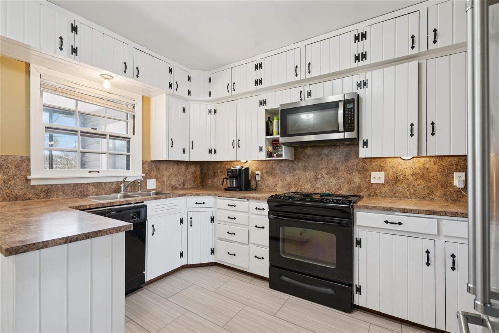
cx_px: 250
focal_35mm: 16
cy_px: 166
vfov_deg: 73.7
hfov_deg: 96.7
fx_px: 222
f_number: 8
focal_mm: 16
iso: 400
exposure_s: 1/15
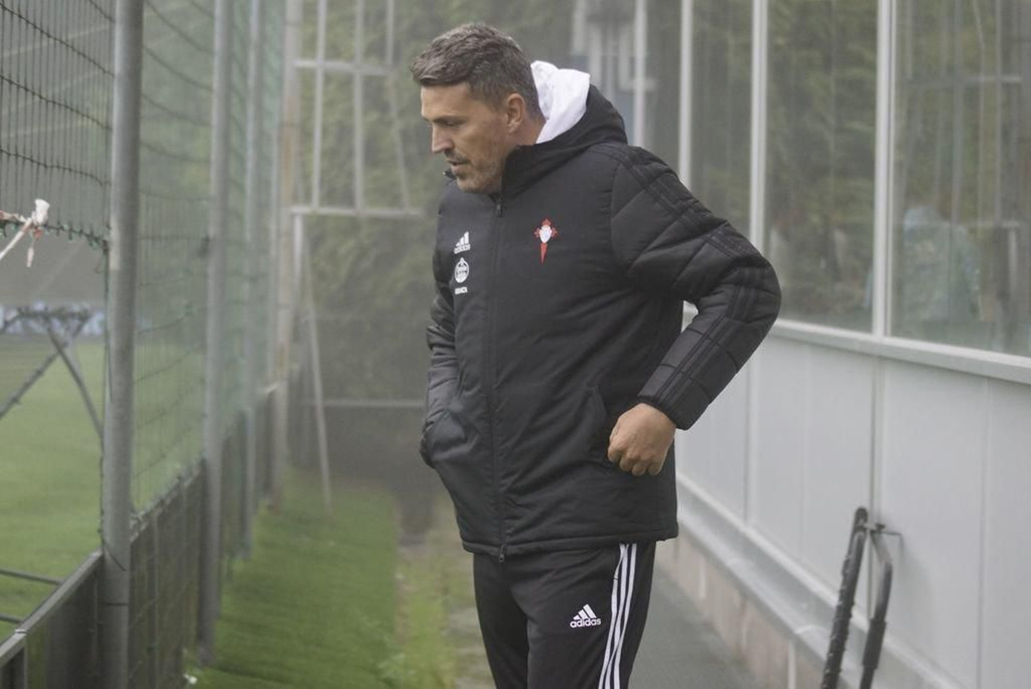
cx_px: 516
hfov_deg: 18.2
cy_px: 344
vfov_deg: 12.2
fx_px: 3224
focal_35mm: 112
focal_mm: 75
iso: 2000
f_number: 4.5
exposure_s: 1/400
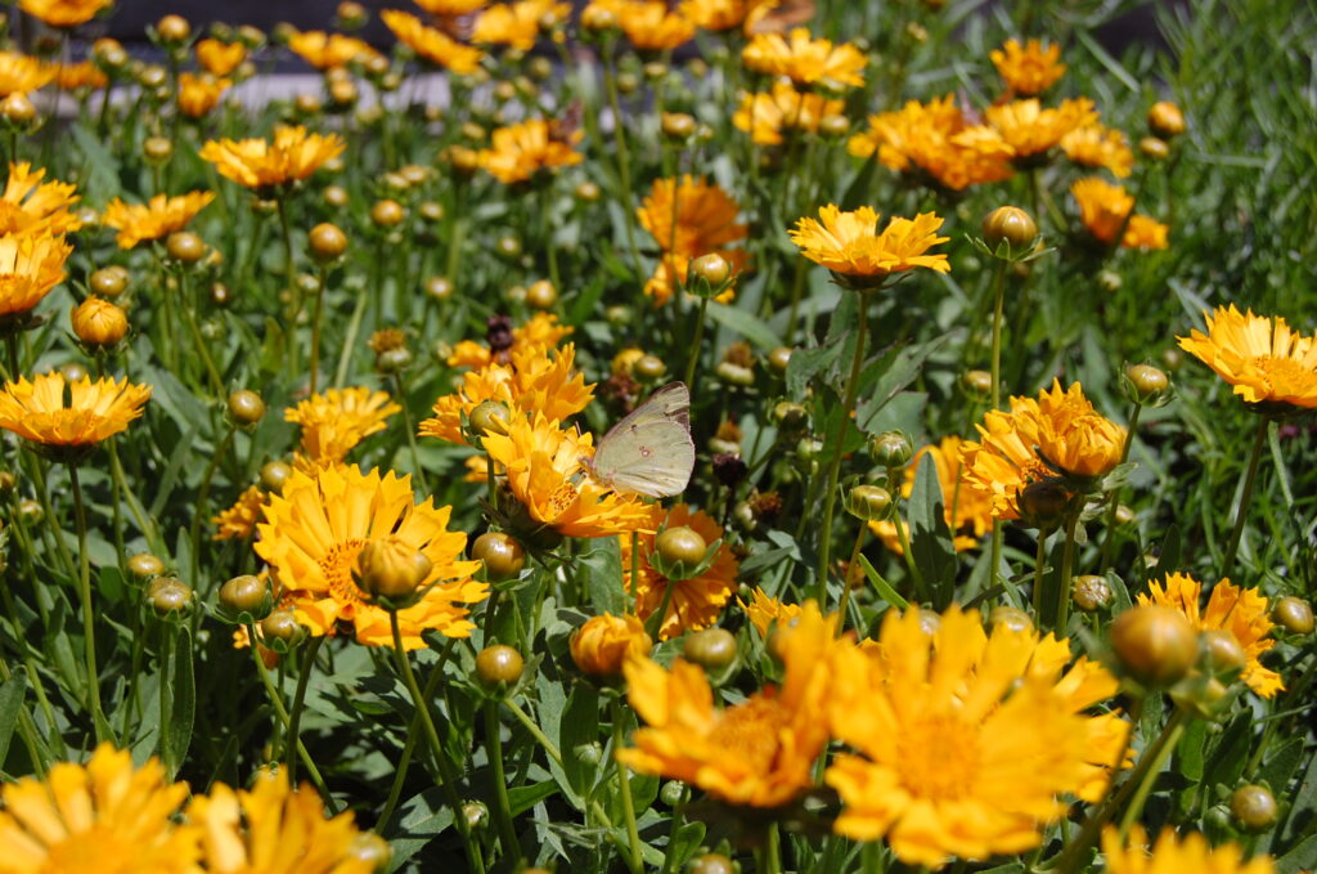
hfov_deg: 35.1
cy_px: 437
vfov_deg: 23.7
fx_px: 2082
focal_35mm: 57
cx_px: 658
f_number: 8
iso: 200
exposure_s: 1/800
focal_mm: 38
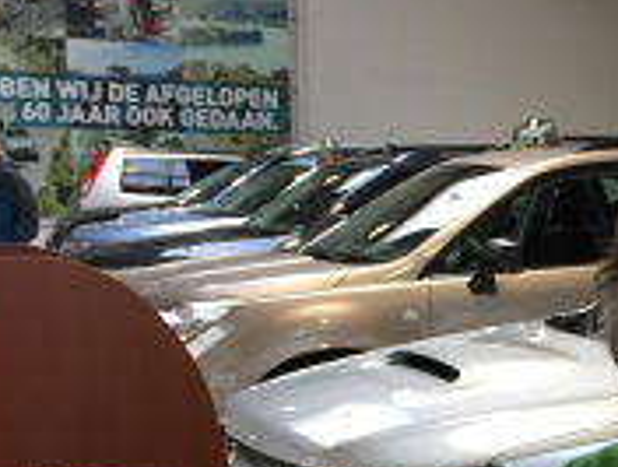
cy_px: 444
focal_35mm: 82
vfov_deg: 17.7
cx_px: 664
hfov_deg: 22.5
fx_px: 1468
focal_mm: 4.15
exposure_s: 1/33
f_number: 2.2
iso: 50
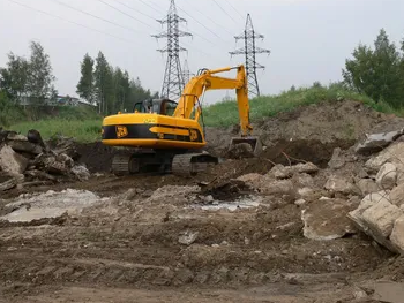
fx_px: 467
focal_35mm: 40
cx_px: 207
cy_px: 137
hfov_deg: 46.8
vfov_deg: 36.0
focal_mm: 7.4
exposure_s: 1/160
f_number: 5.6
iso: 80
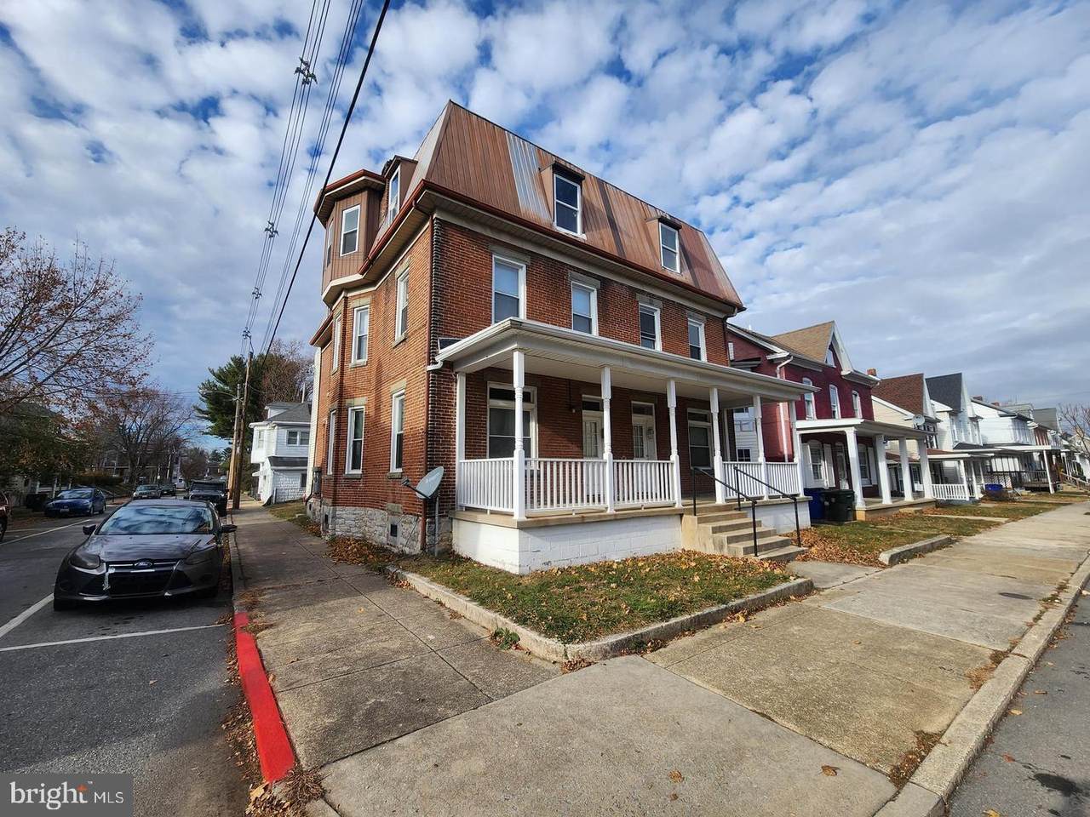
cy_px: 408
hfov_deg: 106.2
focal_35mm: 13
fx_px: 409
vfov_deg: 89.9
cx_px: 545
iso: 50
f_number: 2.2
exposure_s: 1/1580
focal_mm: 2.2
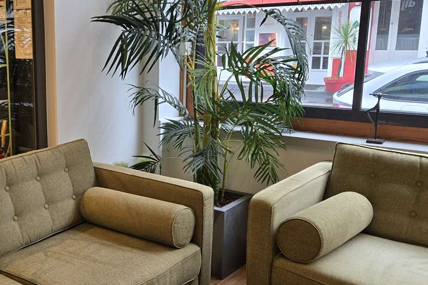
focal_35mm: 44
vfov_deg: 30.5
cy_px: 142
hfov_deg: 42.8
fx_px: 523
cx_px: 95
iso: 125
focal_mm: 5.4
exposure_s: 1/100
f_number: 1.8
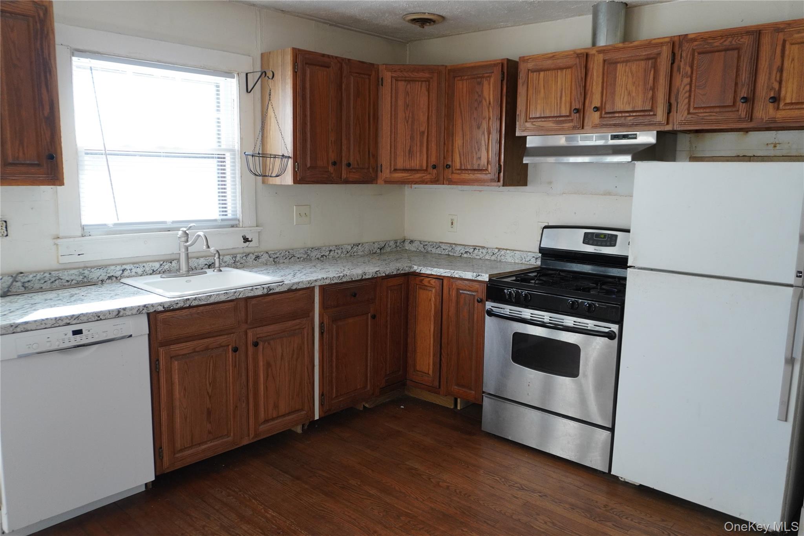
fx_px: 636
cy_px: 268
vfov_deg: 45.7
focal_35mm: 28
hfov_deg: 64.6
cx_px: 402
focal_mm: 19
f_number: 4
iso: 800
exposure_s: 1/160
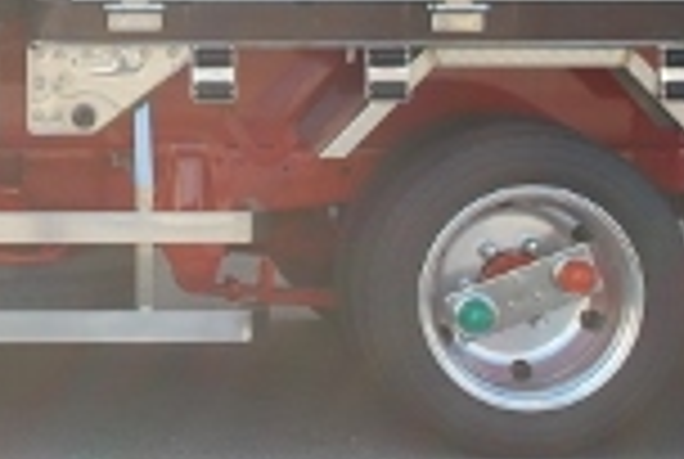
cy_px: -158
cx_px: -104
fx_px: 3486
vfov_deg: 7.4
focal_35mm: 183
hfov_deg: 11.0
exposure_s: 1/125
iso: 110
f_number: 5.6
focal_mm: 29
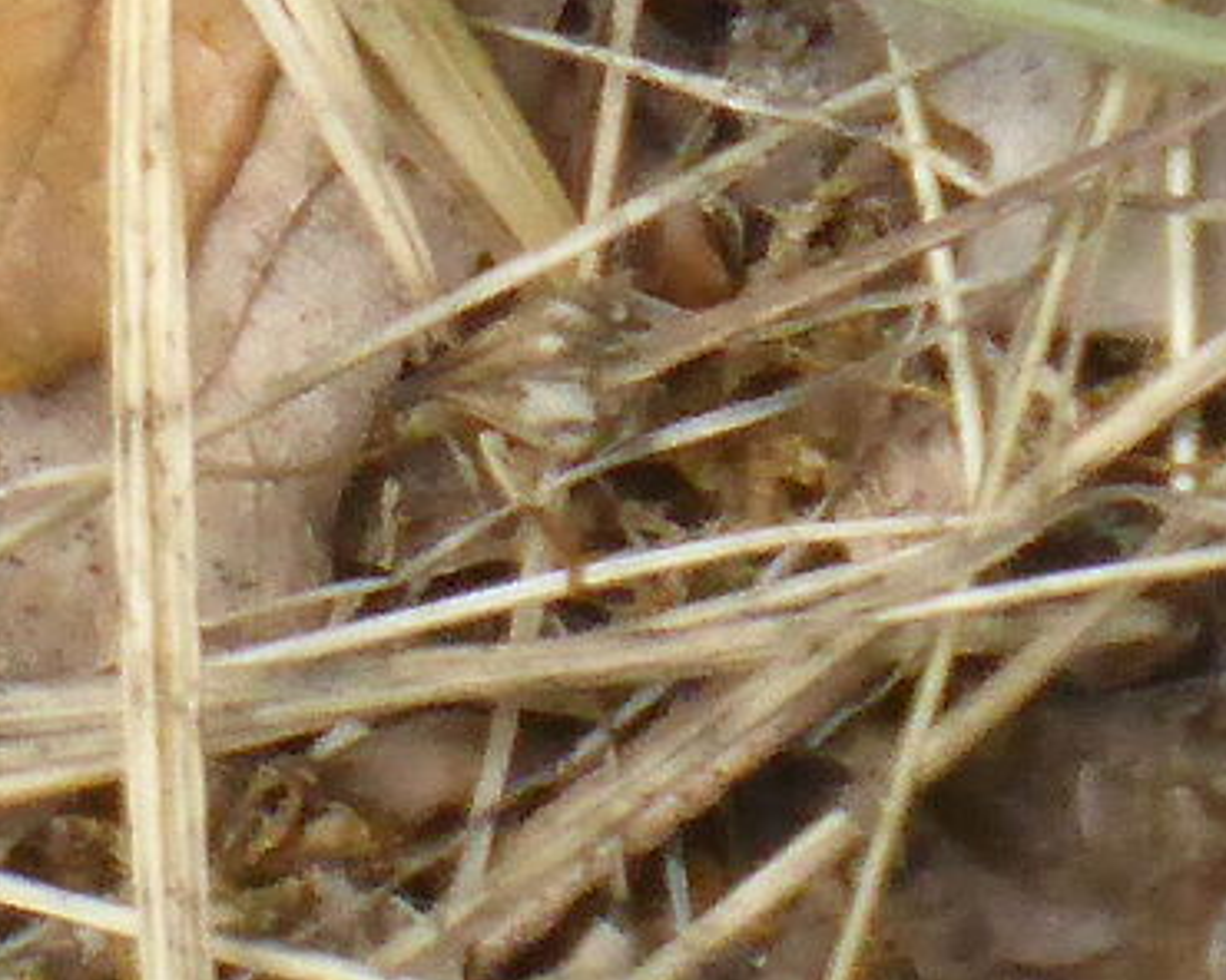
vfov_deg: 1.1
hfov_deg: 1.4
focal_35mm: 1392
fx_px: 50509
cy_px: -1881
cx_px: 3115
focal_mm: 35.6
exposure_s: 1/320
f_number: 5.5
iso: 500
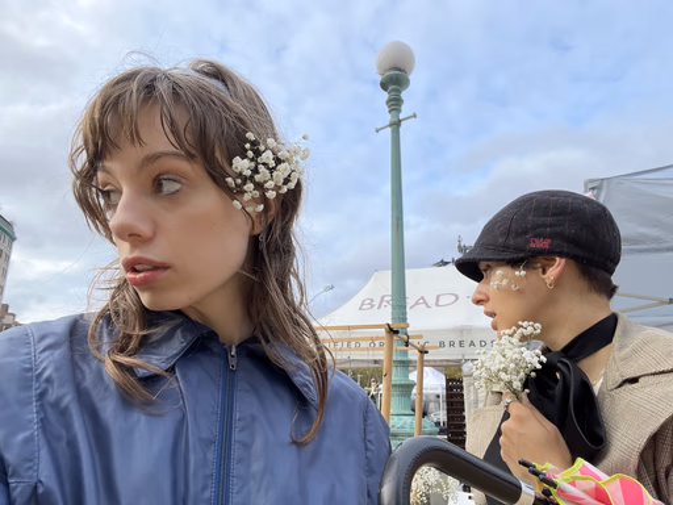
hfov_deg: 73.9
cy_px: 252
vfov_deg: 58.9
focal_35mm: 23
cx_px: 336
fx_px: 447
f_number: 2.2
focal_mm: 2.71
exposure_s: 1/147
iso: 40
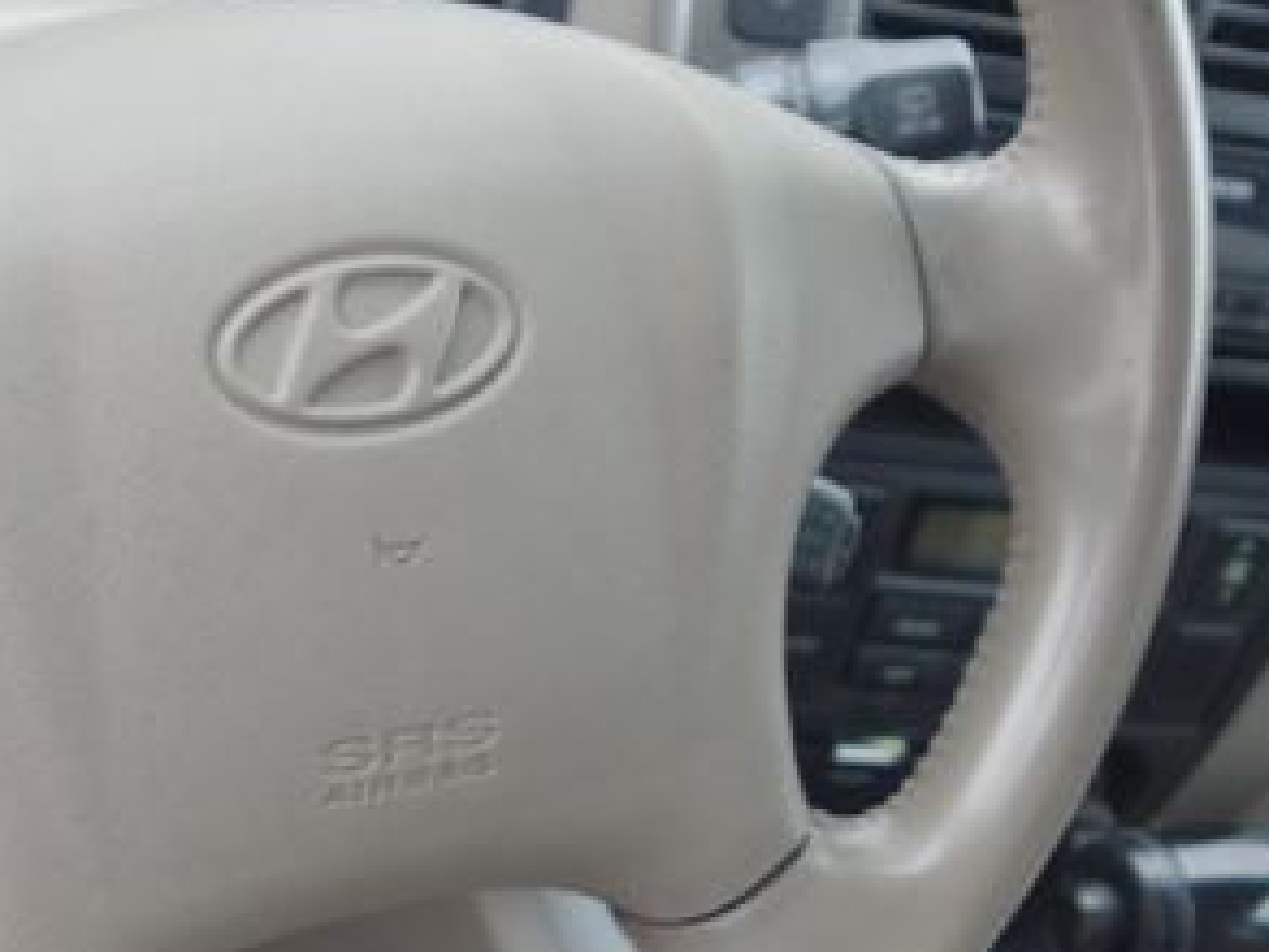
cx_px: 606
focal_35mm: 94
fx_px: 3447
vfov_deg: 15.7
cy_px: 556
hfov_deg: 20.9
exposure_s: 1/100
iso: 125
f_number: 2.2
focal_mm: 10.4
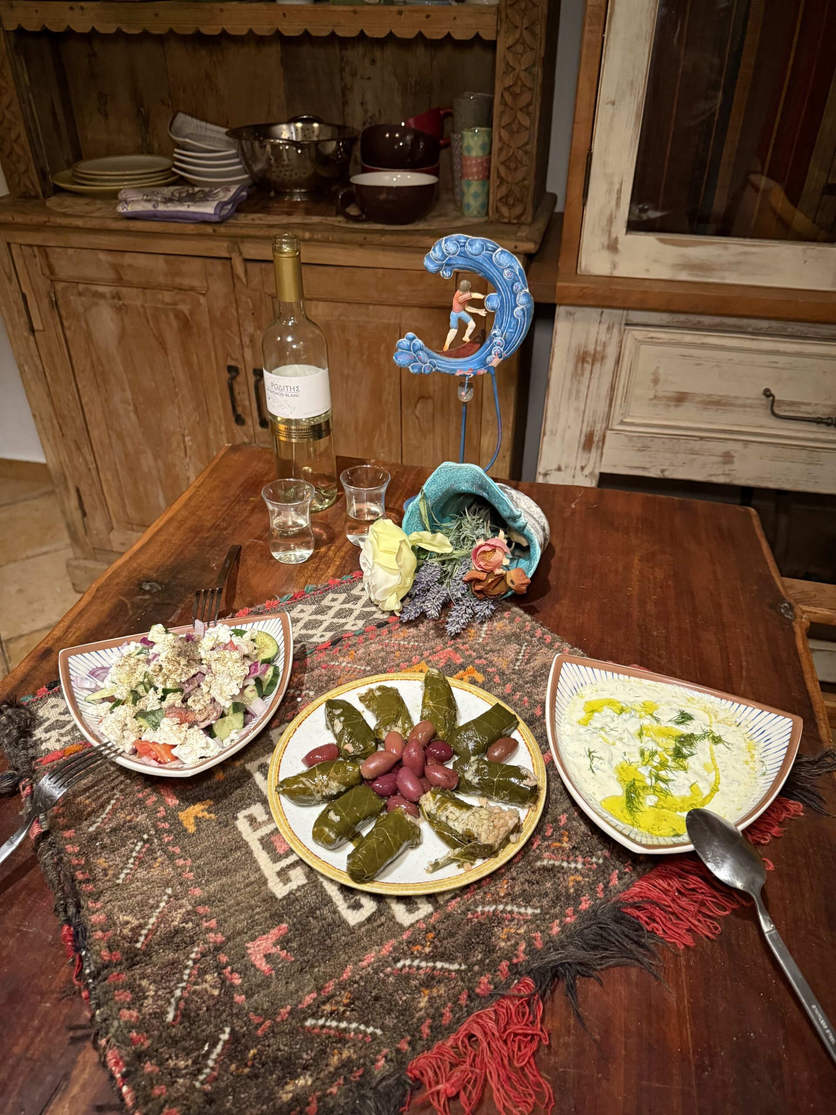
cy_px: 558
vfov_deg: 71.6
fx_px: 773
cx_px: 418
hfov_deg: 56.8
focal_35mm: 24
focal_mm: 6.76
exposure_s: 1/50
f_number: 1.78
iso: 640
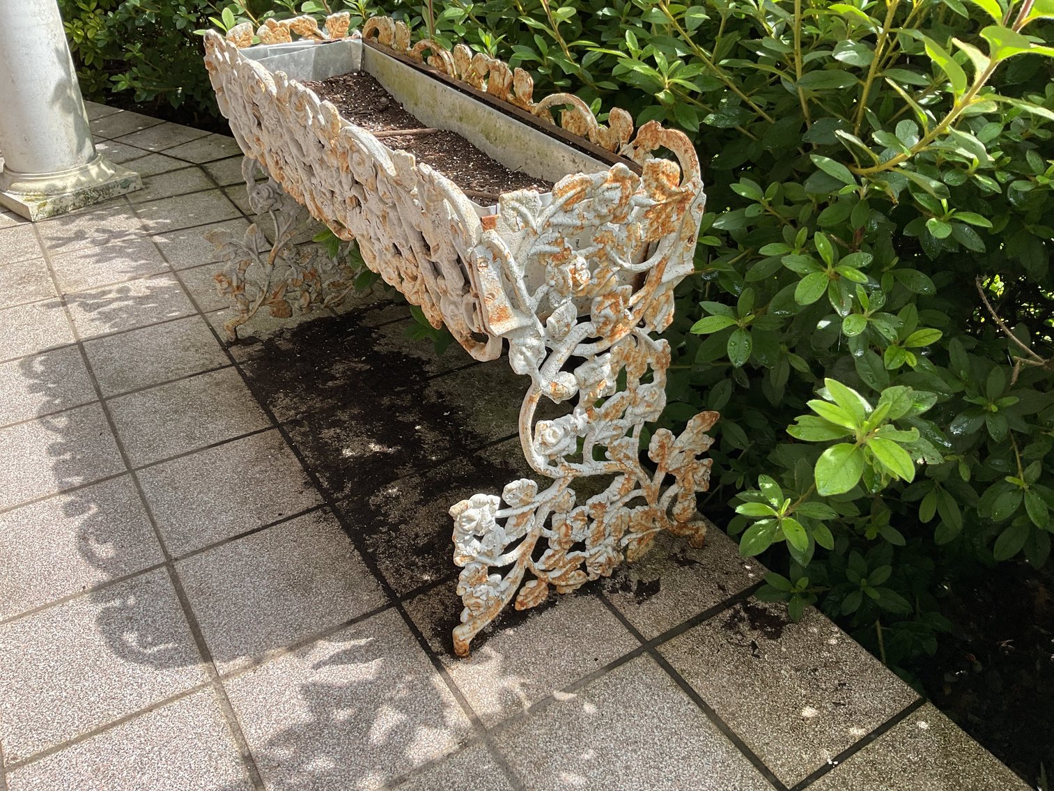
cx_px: 527
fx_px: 883
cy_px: 396
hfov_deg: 61.7
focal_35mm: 29
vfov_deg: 48.2
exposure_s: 1/509
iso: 16
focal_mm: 3
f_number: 1.8
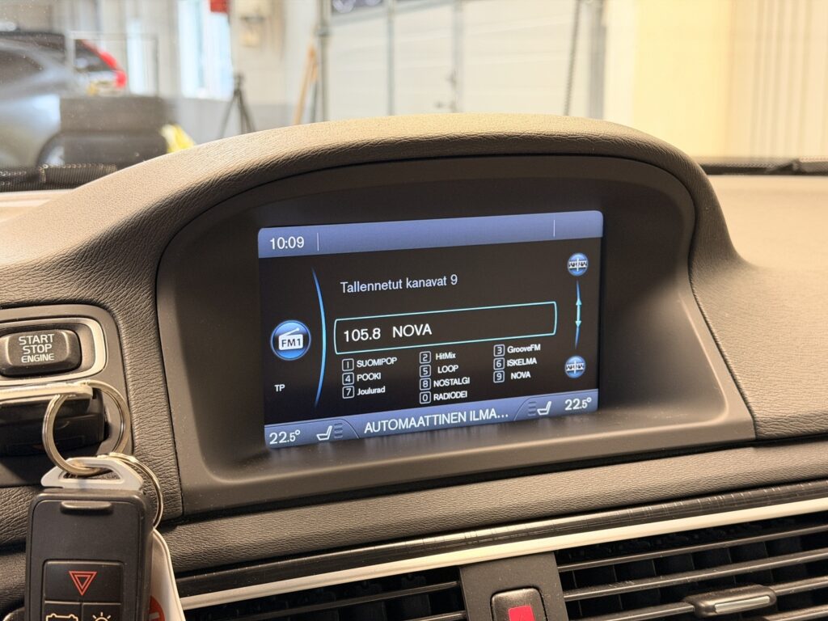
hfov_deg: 39.7
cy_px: 310
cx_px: 414
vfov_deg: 30.3
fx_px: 1148
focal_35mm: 48
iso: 250
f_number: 1.78
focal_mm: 6.76
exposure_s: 1/33
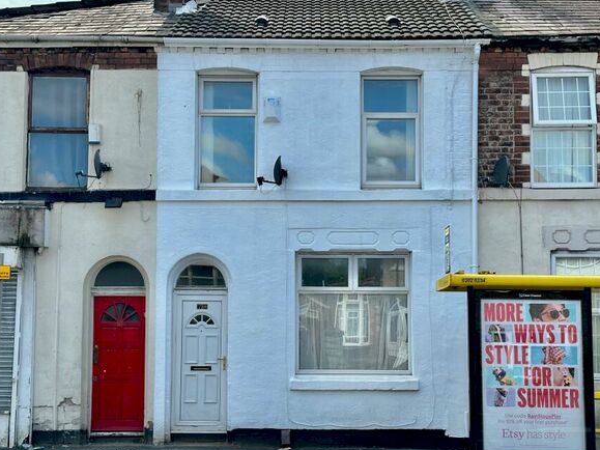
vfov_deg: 25.2
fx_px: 1005
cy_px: 237
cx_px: 287
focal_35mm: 58
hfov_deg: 33.2
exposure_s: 1/2532
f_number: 1.78
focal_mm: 6.86
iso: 64
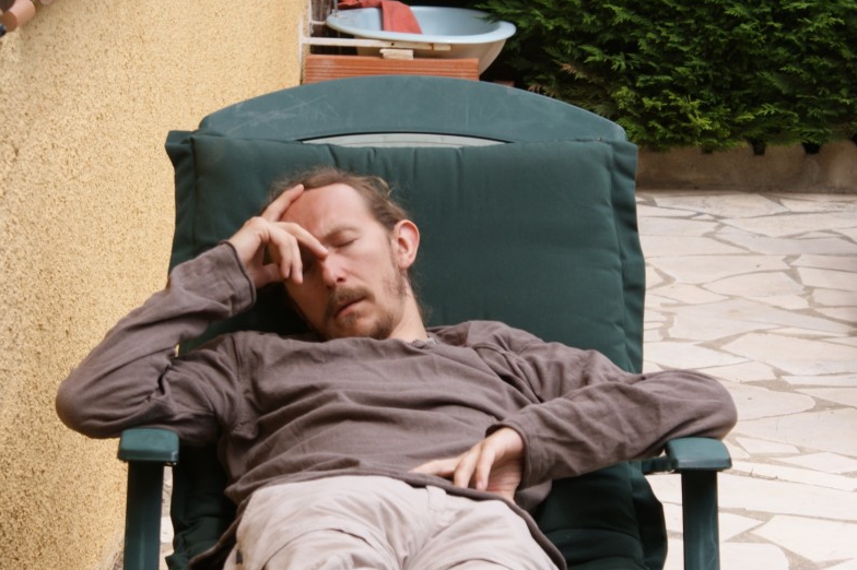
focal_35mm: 115
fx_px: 2736
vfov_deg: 11.9
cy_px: 270
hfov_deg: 17.8
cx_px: 391
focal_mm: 50
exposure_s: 1/125
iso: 100
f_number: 8
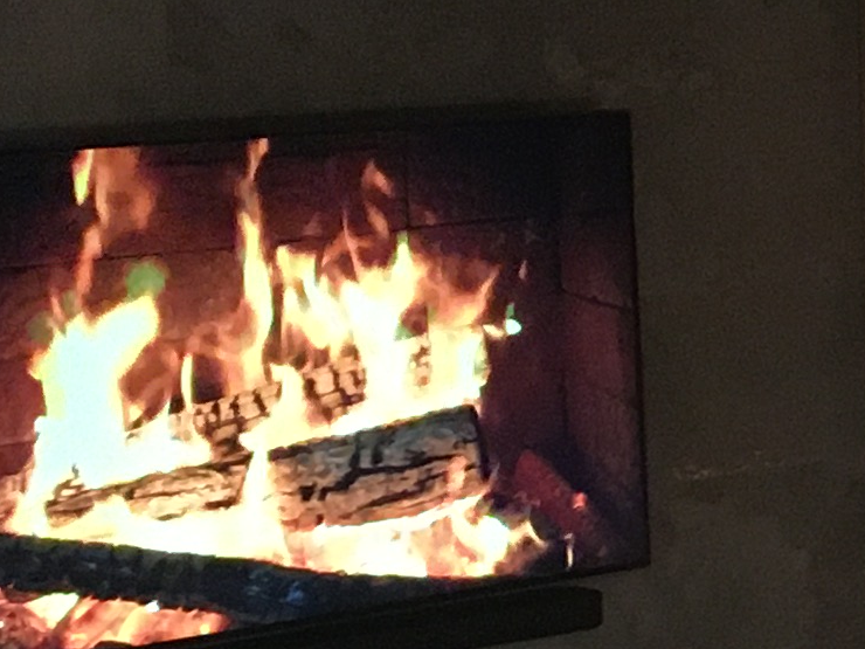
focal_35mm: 158
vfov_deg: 9.4
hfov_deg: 11.1
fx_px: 3948
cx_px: 1864
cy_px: 156
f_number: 2.2
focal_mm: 4.15
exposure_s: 1/17
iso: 200
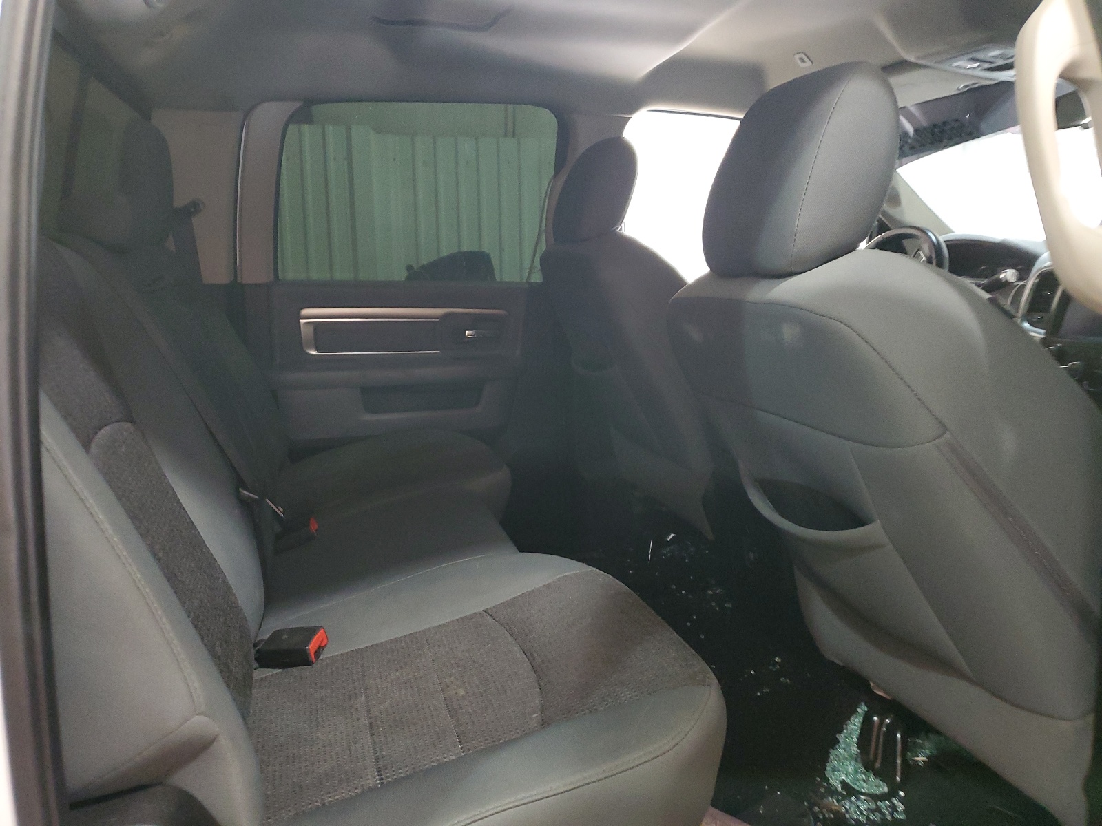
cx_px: 551
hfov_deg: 67.3
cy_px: 413
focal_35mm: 26
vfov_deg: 53.1
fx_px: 828
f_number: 1.5
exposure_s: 1/17
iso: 289
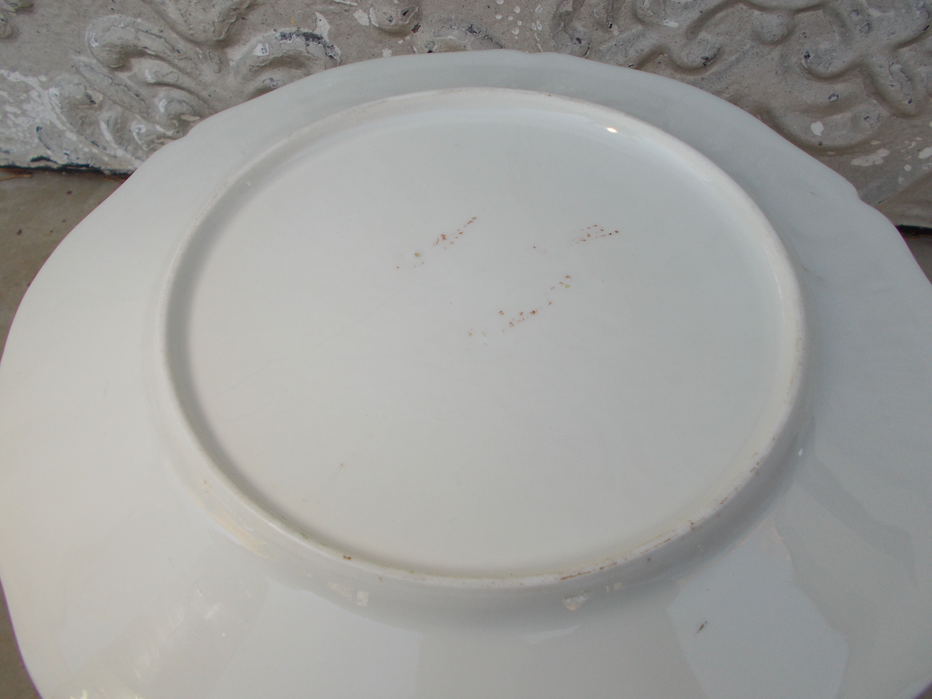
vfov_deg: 46.8
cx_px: 466
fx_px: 808
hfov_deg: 60.0
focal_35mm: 30
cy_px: 350
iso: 80
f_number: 3.4
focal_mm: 5.3
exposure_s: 1/125
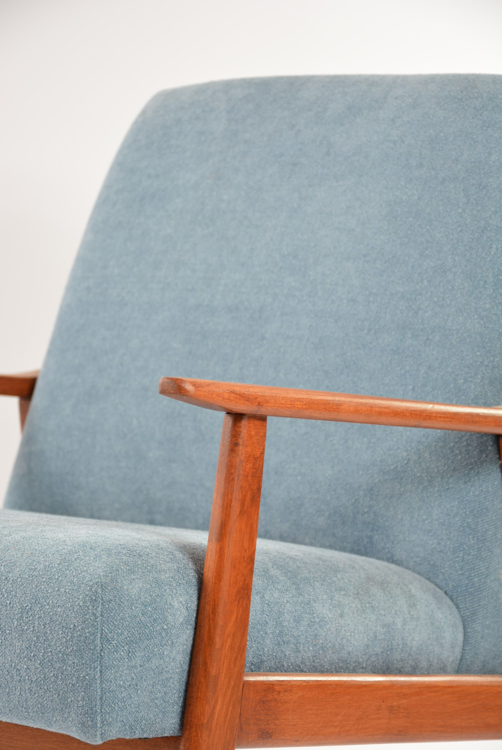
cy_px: 375
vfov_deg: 19.4
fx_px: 2192
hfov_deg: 13.1
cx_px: 251
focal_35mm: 105
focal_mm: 70
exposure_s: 1/125
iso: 800
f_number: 5.3
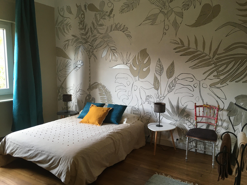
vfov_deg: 48.2
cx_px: 124
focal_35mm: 29
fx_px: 207
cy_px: 92
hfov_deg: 61.7
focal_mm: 4.15
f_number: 2.2
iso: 50
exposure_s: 1/33
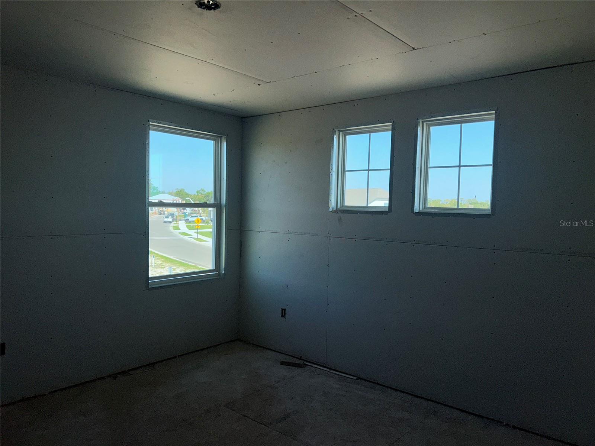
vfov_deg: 53.1
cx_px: 298
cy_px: 223
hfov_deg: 67.3
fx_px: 447
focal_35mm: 26
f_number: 1.5
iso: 32
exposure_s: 1/2165
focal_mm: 5.7
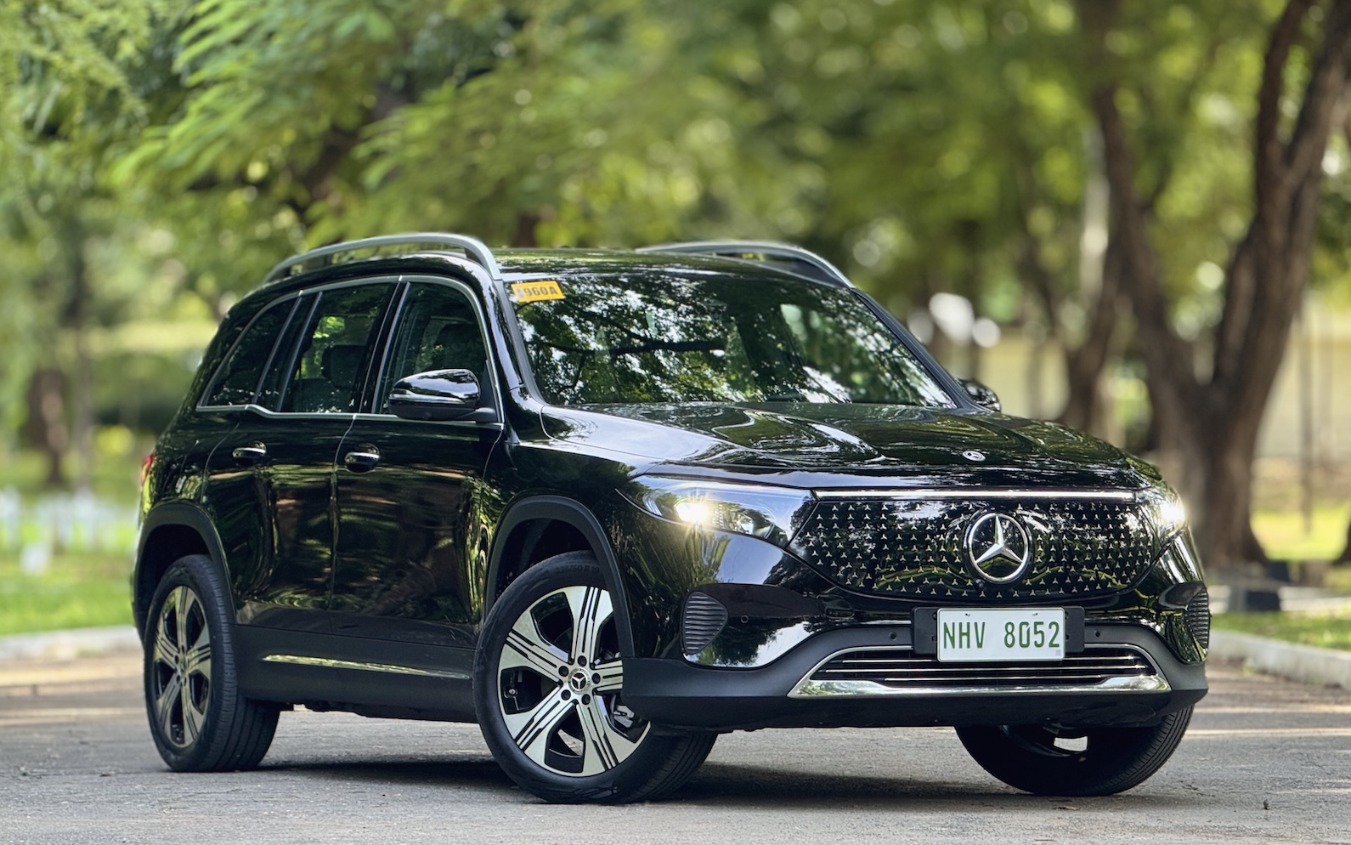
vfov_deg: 10.2
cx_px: 679
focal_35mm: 128
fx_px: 4713
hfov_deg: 16.3
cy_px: 496
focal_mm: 15.66
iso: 100
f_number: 2.8
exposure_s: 1/99
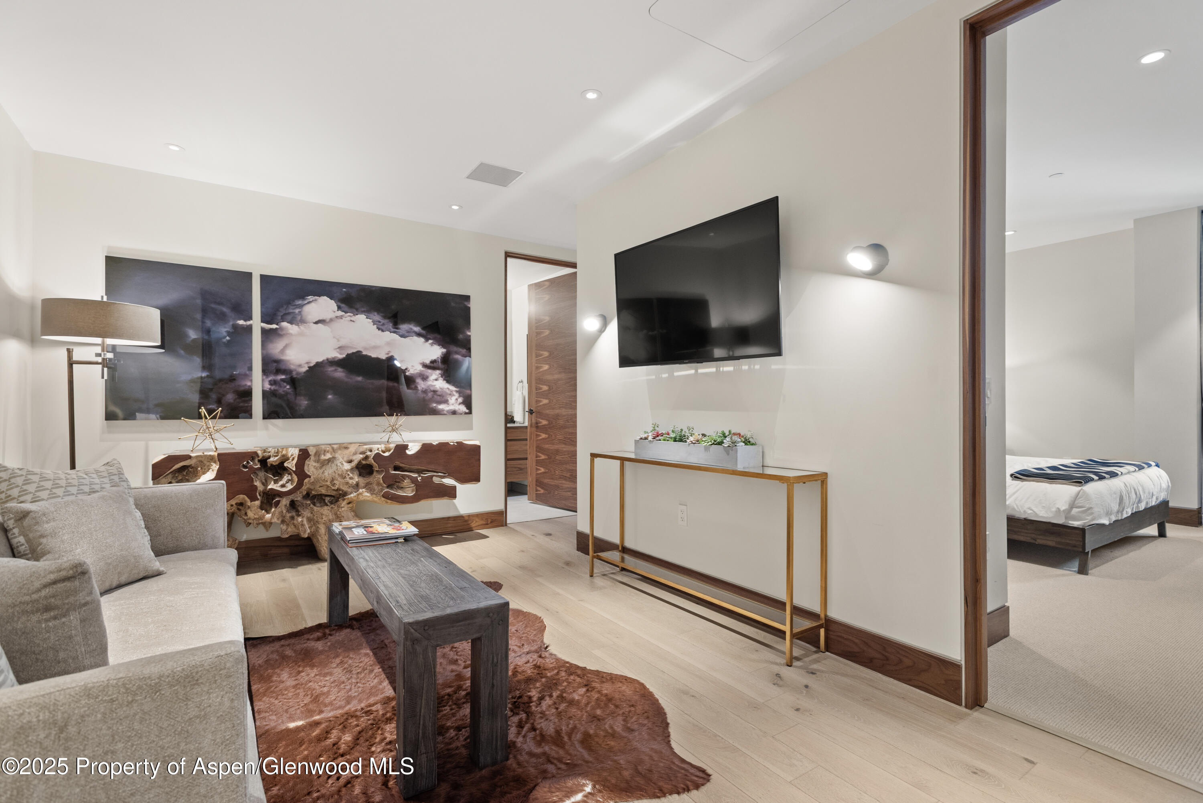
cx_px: 602
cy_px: 402
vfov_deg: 70.5
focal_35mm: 17
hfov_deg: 93.3
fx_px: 568
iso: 400
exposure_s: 1/6
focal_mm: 17
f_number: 7.1
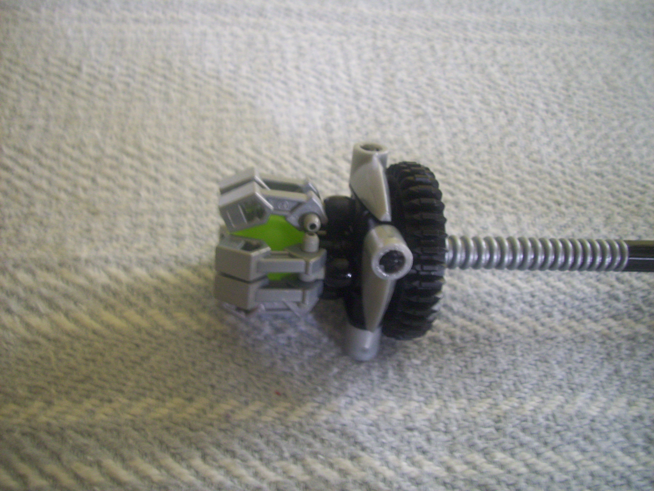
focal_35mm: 34
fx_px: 642
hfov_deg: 54.0
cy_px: 246
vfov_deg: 41.8
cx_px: 327
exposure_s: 1/8
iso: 160
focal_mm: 5.7
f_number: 2.9
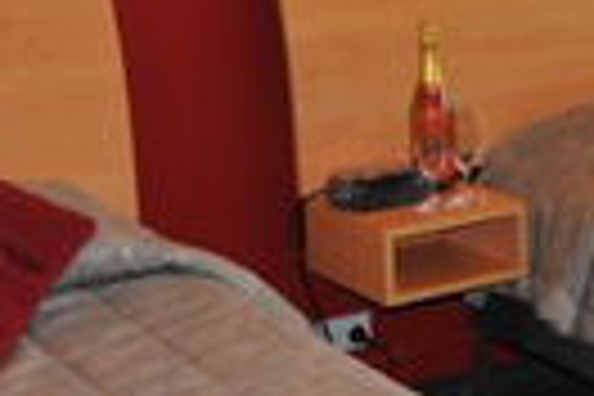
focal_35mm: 109
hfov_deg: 18.5
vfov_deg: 12.6
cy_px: 135
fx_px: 1798
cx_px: 531
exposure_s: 1/60
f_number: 3.5
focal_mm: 20
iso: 200
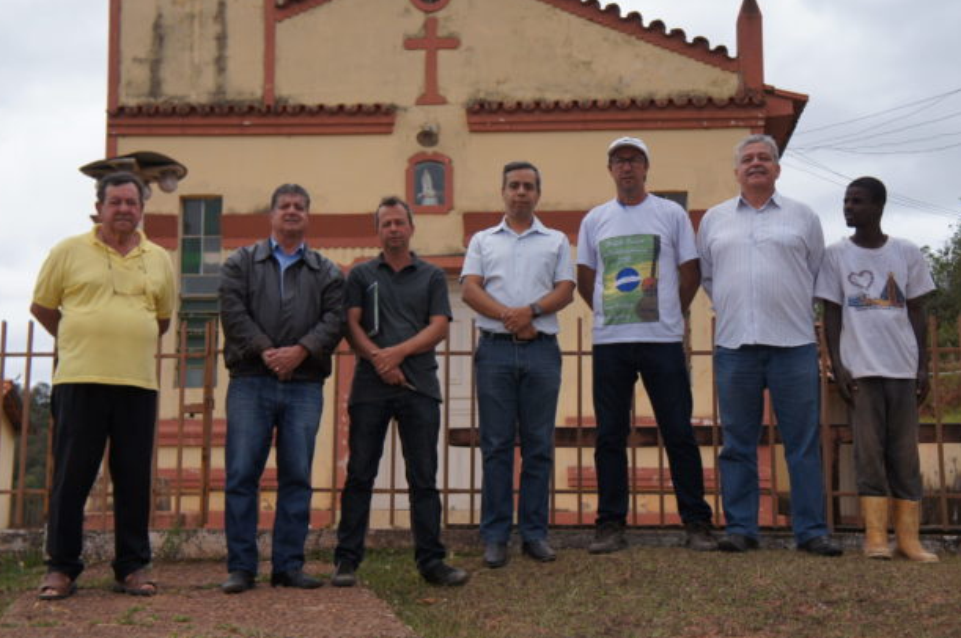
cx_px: 462
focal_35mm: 59
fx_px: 1561
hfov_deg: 34.2
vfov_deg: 23.1
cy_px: 301
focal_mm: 35
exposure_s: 1/400
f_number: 7.1
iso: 200
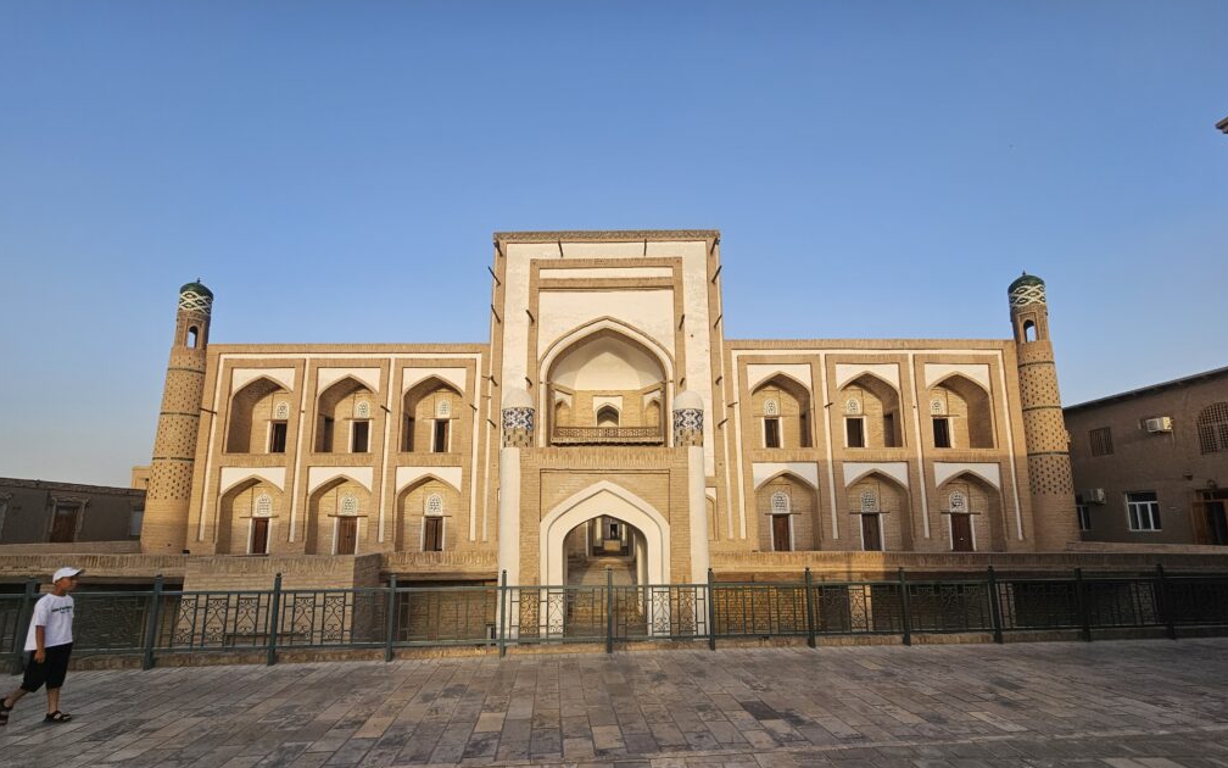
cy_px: 458
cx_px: 618
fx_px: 469
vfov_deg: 77.8
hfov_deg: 105.3
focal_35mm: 14
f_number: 2.2
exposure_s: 1/816
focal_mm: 2.2
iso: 50
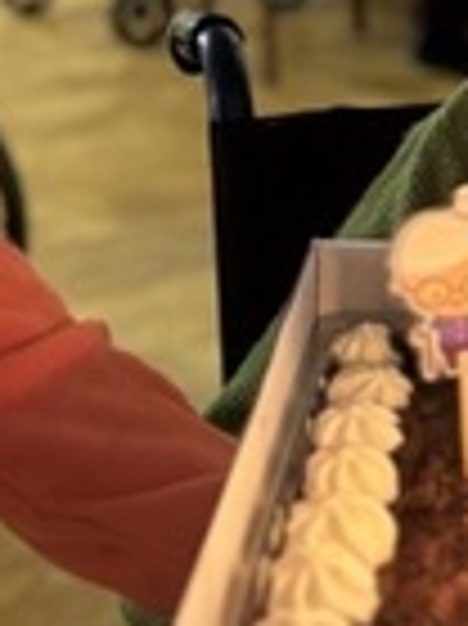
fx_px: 1805
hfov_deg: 13.9
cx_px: 702
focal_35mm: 100
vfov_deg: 19.1
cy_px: 0
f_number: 1.6
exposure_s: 1/50
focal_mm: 5.96
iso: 250
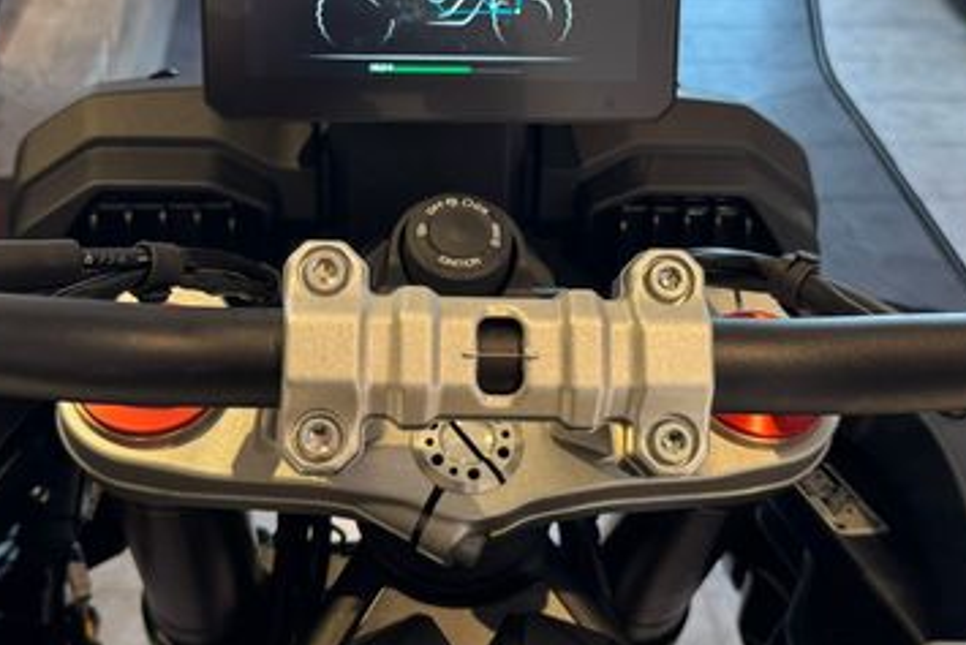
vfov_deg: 29.8
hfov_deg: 43.6
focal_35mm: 45
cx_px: 484
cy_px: 259
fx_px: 1208
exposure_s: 1/50
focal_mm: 6.76
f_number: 1.78
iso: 250
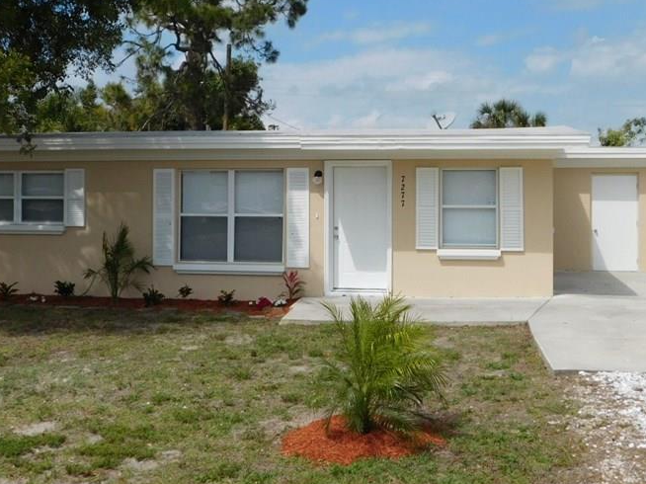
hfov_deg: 40.4
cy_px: 178
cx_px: 320
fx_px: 877
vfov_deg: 30.7
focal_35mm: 47
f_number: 6.4
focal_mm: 5.3
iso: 125
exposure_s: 1/800
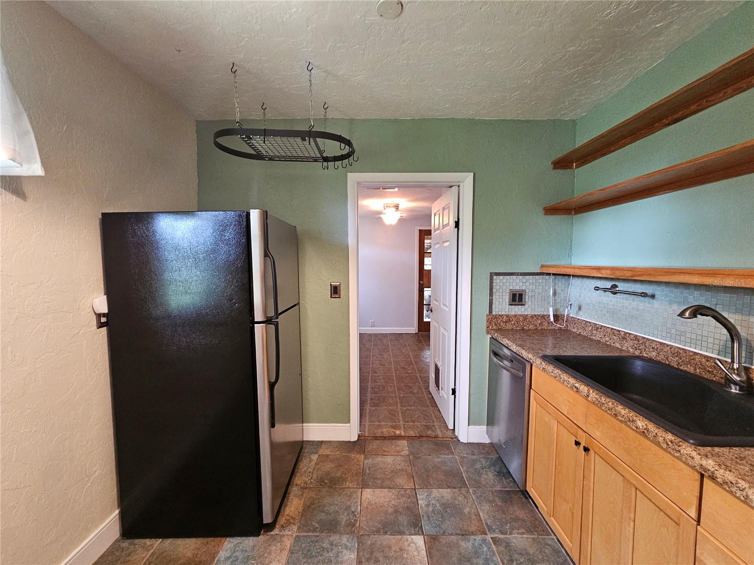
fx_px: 283
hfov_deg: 106.2
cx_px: 377
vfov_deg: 89.9
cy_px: 282
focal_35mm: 13
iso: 500
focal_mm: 2.2
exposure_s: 1/30
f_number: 2.2
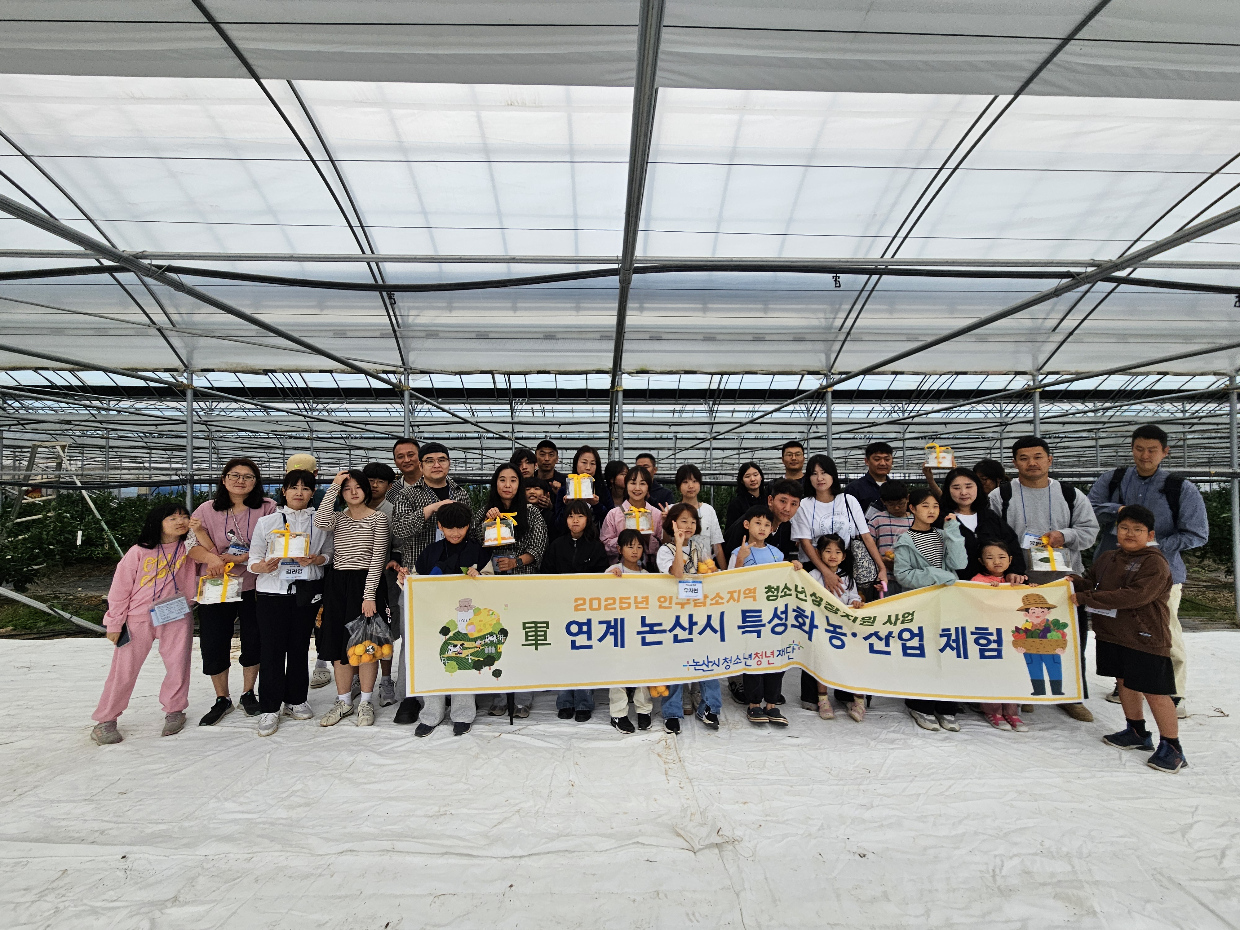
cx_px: 620
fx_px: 466
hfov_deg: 106.2
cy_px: 465
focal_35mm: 13
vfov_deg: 89.9
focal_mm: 2.2
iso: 50
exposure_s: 1/434
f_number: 2.2
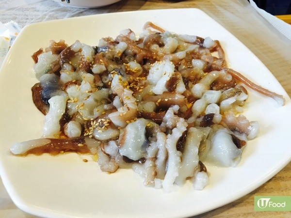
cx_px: 146
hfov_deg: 61.7
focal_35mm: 29
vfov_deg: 48.2
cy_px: 109
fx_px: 244
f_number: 2.2
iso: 50
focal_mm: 4.15
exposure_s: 1/30
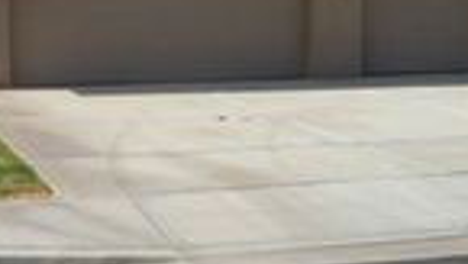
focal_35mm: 78
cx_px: 29
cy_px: -13
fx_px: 969
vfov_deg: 15.2
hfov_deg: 26.1
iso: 80
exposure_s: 1/800
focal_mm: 5.4
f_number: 3.4
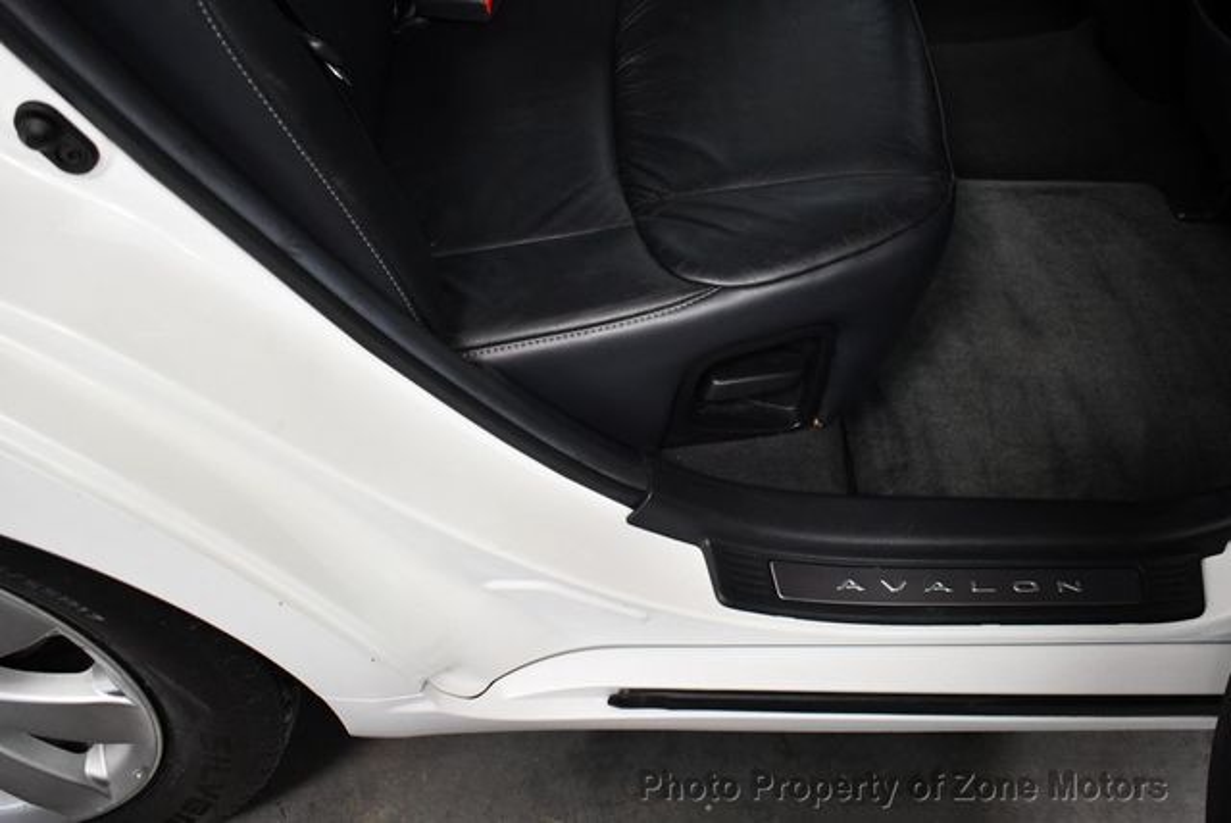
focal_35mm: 36
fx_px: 1232
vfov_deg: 36.9
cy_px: 412
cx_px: 616
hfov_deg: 53.1
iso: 1600
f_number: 3.5
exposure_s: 1/125
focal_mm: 18
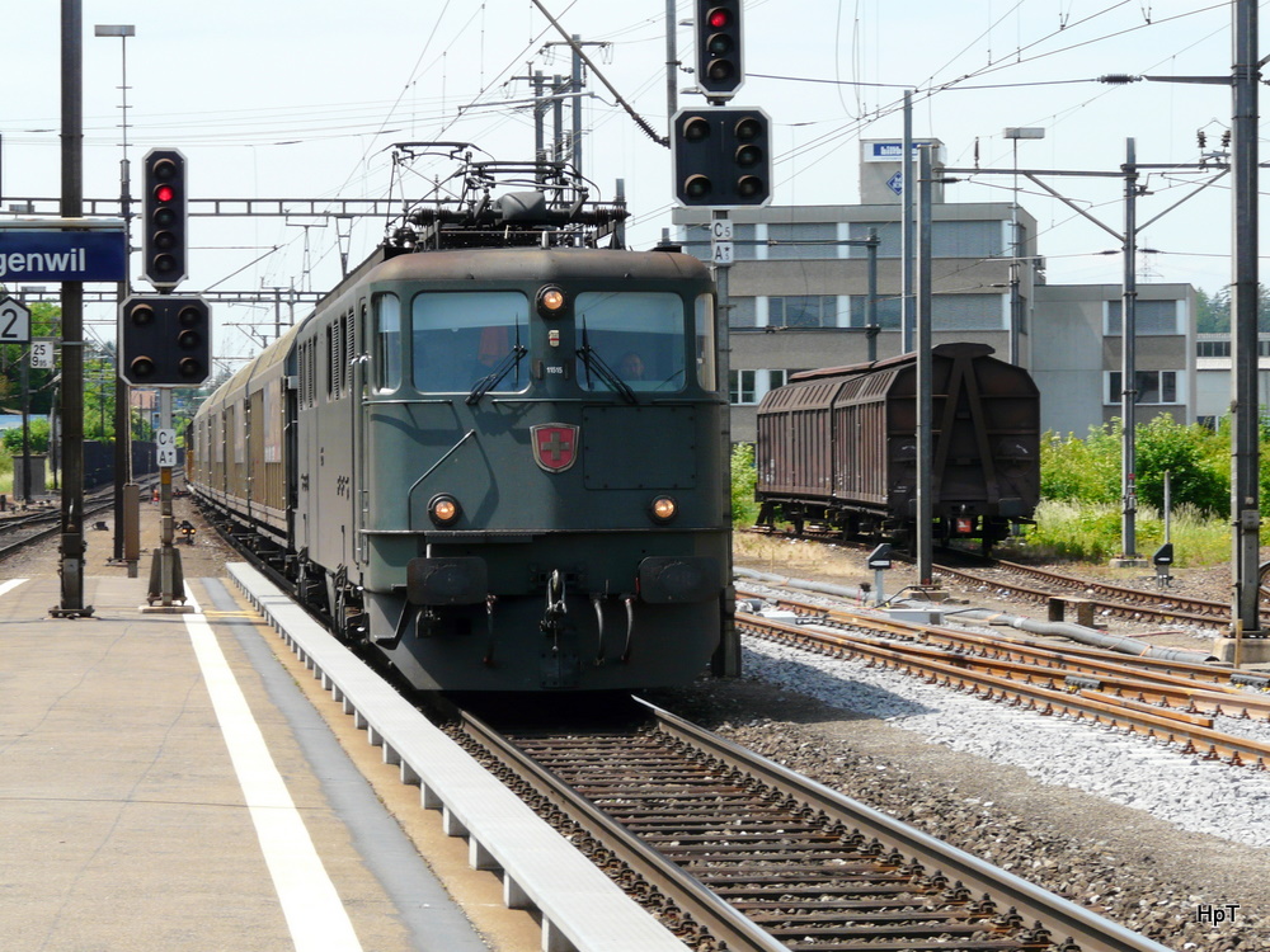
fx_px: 4182
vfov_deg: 13.0
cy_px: 476
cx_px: 635
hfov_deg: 17.3
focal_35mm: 114
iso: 100
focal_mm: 18.8
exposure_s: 1/250
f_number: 5.6
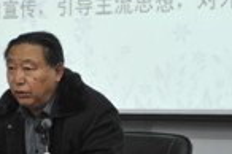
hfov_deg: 10.3
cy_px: 92
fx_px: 1281
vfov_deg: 6.9
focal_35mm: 199
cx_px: 86
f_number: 2.8
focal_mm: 58
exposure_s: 1/30
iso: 250
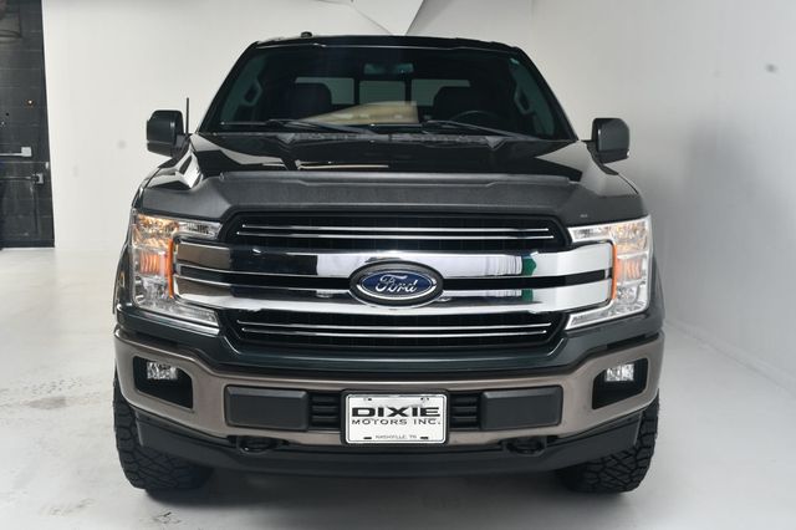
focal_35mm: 39
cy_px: 265
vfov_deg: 34.2
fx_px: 862
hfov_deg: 49.6
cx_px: 398
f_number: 11
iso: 100
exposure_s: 1/160
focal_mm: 26
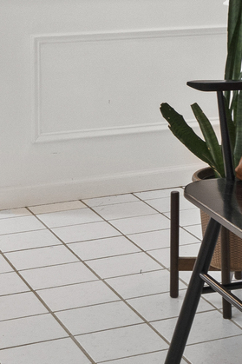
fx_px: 1110
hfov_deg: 12.0
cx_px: 338
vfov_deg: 17.4
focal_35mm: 110
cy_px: -117
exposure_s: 1/10
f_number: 7.1
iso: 320
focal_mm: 15
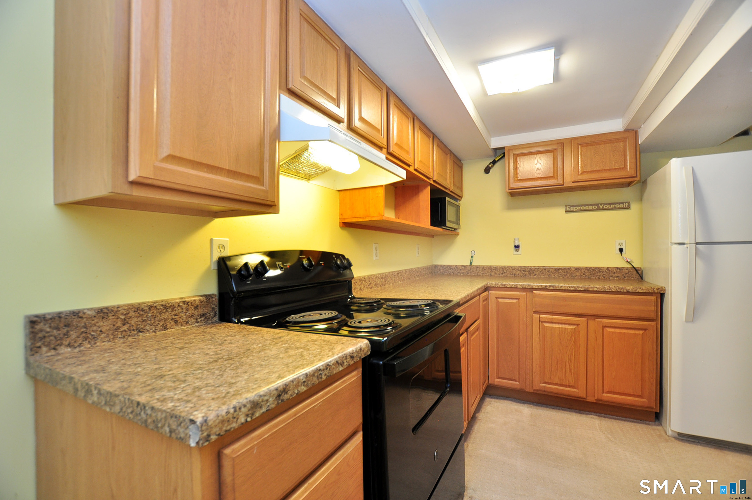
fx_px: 313
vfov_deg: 77.2
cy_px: 250
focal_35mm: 15
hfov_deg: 100.5
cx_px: 376
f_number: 4.5
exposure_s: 1/15
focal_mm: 10
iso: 320
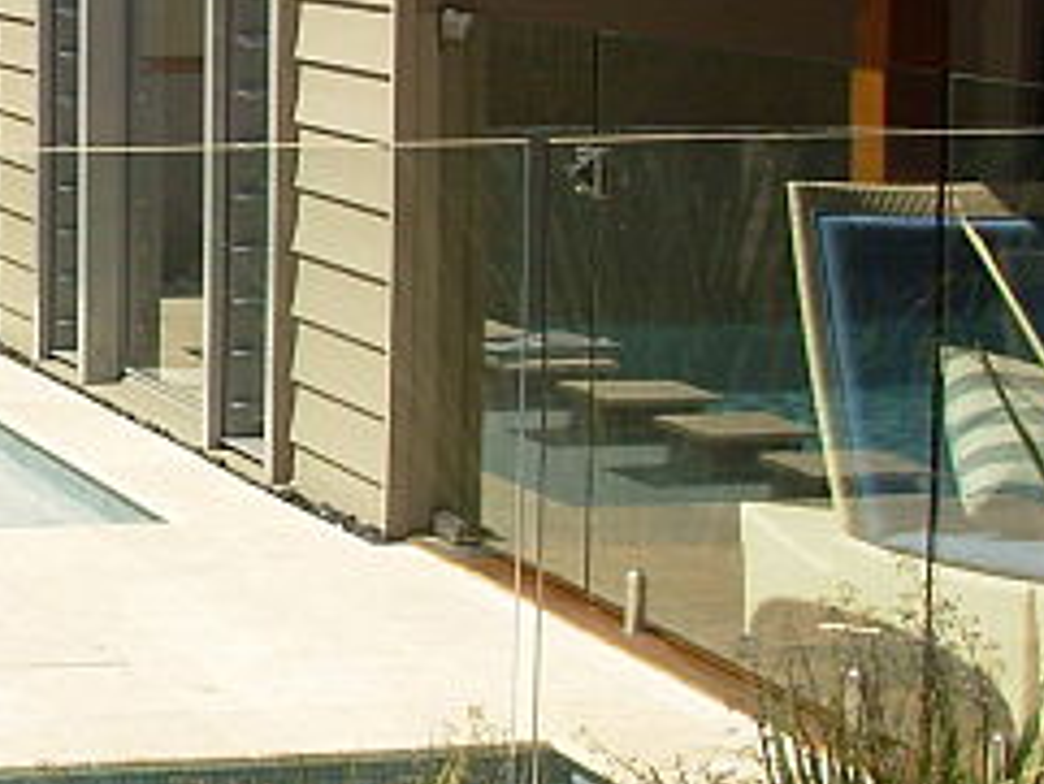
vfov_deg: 11.7
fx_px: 3802
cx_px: -490
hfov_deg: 14.6
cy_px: 108
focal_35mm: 126
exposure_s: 1/443
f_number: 4.9
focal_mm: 6.3
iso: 50
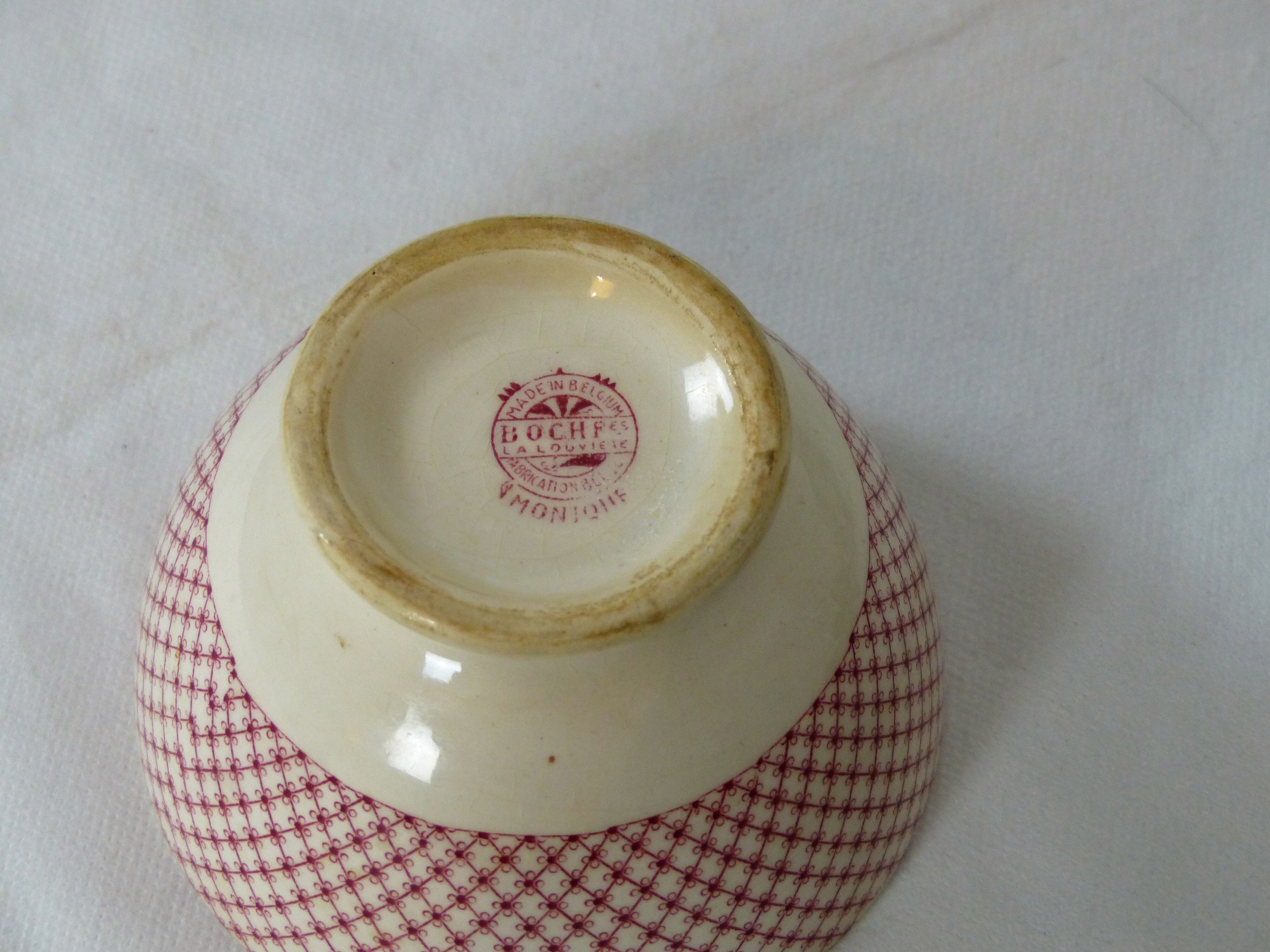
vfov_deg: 15.6
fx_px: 3485
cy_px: 476
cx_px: 635
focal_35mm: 95
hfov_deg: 20.7
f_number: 2.8
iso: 200
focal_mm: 16
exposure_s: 1/60
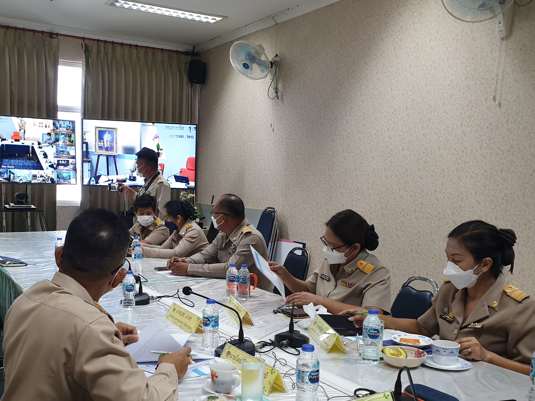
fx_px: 556
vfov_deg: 39.2
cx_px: 210
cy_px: 266
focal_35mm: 36
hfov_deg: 51.0
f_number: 2.4
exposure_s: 1/50
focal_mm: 4.3
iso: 160
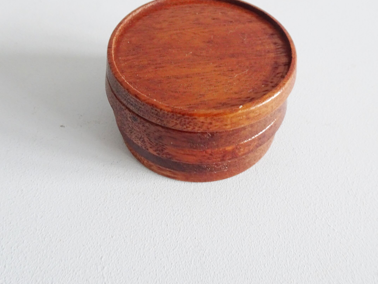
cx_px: 207
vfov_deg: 46.5
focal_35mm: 30
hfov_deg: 59.9
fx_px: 328
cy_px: 114
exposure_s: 1/30
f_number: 3.5
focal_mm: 4.1
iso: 400
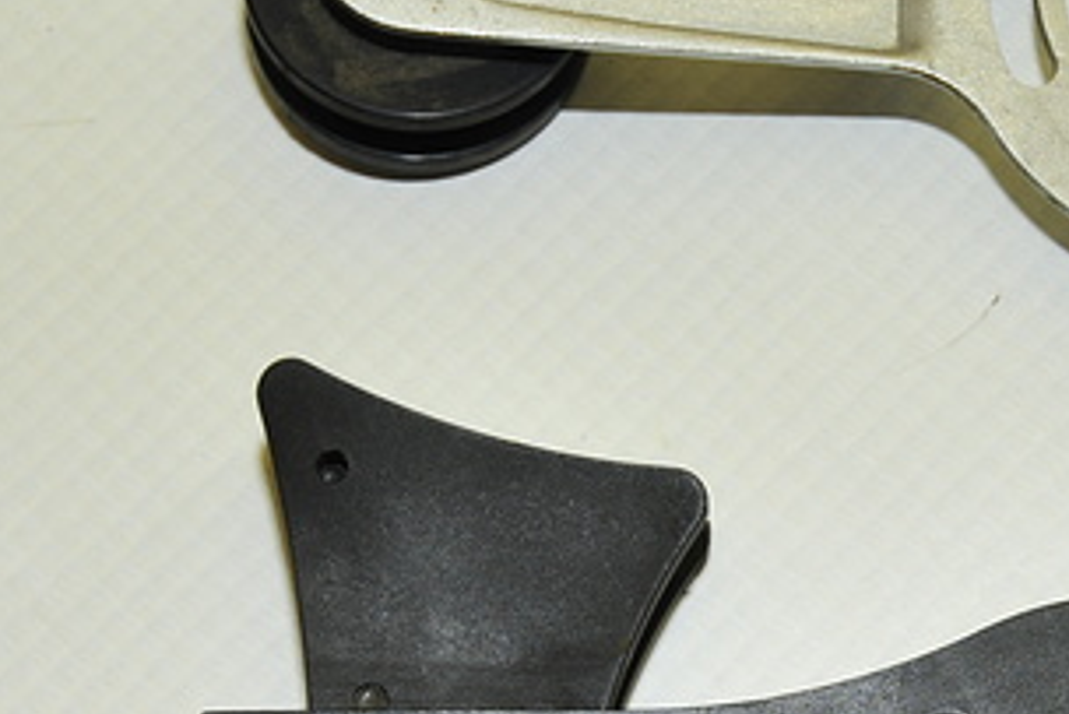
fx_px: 3981
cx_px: 879
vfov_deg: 10.2
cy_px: 579
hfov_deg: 15.2
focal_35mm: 134
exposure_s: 1/80
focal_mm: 34
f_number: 5
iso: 200
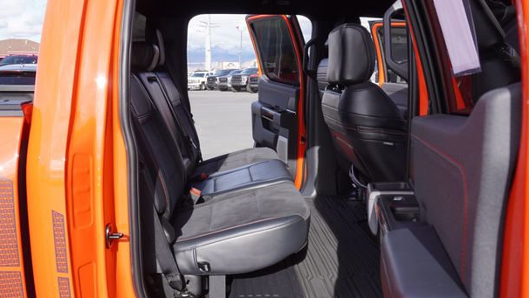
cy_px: 145
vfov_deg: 37.2
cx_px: 264
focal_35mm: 32
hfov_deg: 61.7
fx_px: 443
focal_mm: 19
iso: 100
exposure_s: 1/160
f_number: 6.3
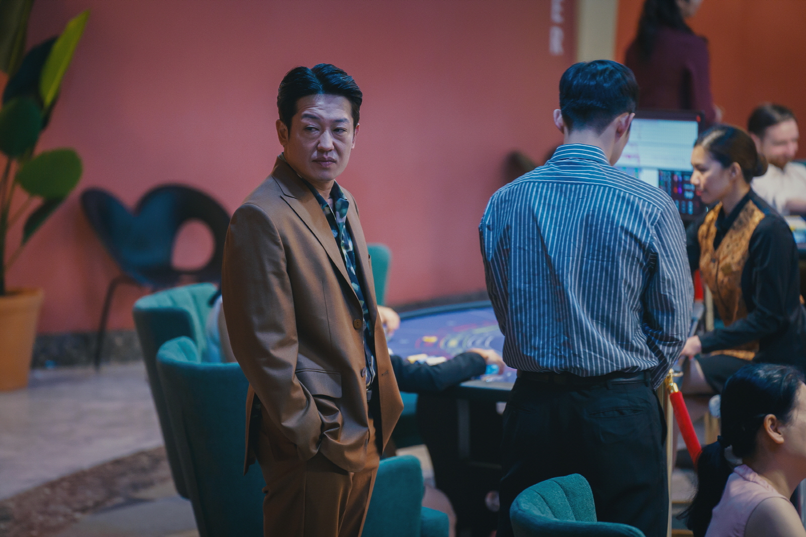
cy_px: 268
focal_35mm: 161
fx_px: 3603
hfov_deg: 12.8
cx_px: 403
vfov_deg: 8.5
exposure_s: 1/125
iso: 3200
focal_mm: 161
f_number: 2.8
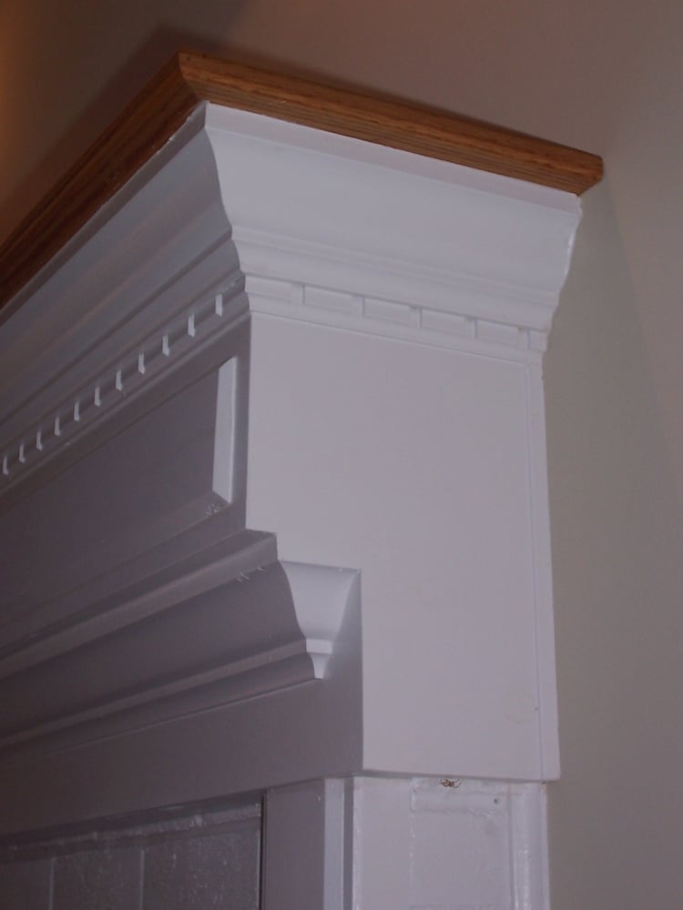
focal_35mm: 66
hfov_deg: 22.3
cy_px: 455
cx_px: 342
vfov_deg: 29.4
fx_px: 1736
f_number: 4
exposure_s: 1/90
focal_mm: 10.8
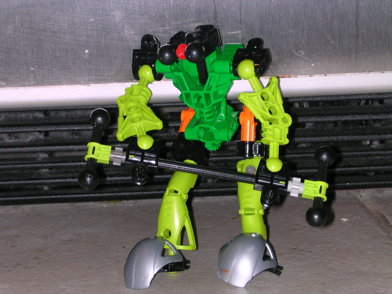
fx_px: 1257
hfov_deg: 17.7
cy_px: 147
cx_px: 196
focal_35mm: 111
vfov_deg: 13.3
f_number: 4.8
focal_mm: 16.8
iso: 100
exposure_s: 1/60
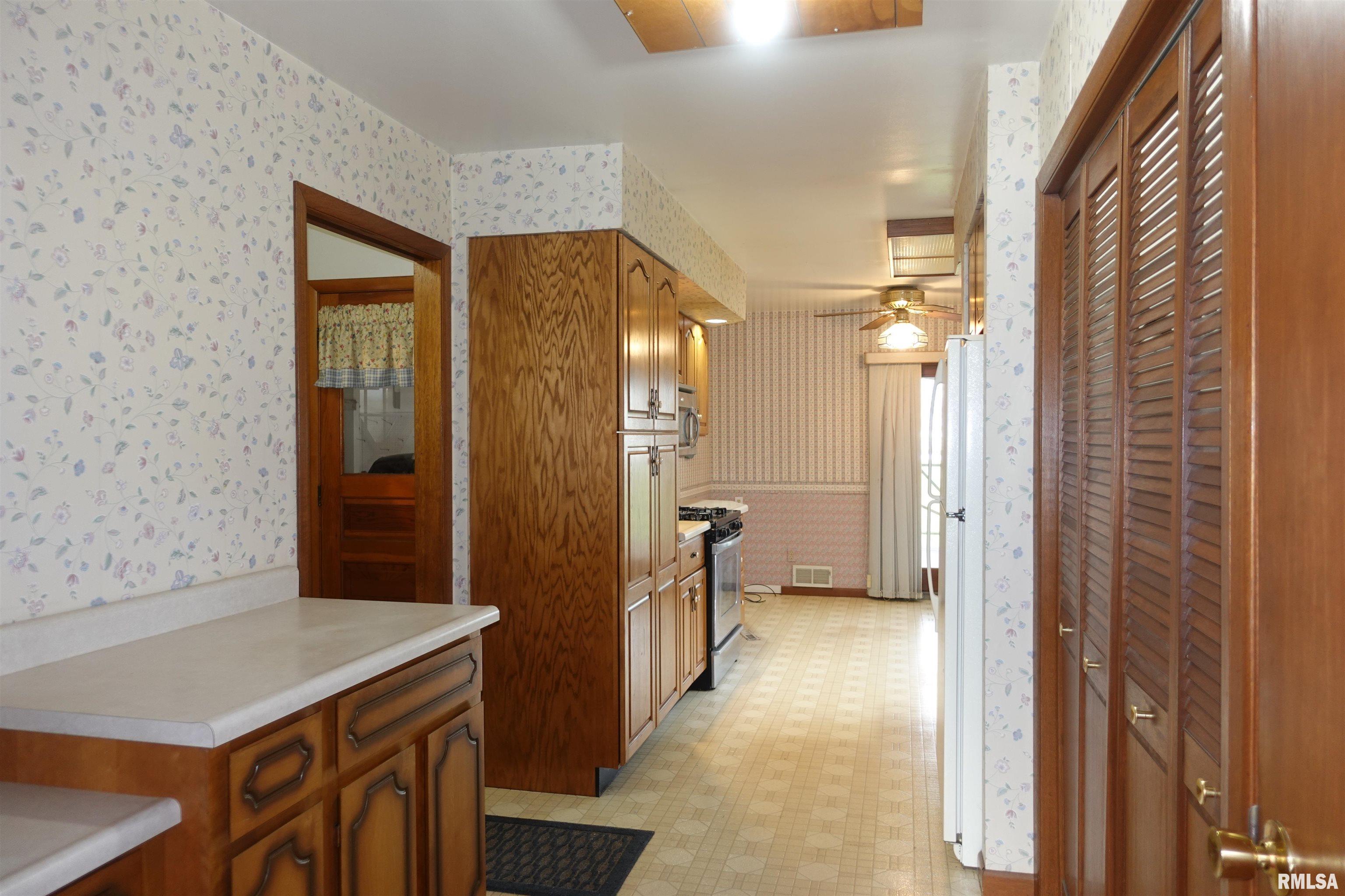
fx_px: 897
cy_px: 448
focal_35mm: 24
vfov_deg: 53.1
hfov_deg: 73.7
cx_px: 672
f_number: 1.8
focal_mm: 8.8
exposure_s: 1/30
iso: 200
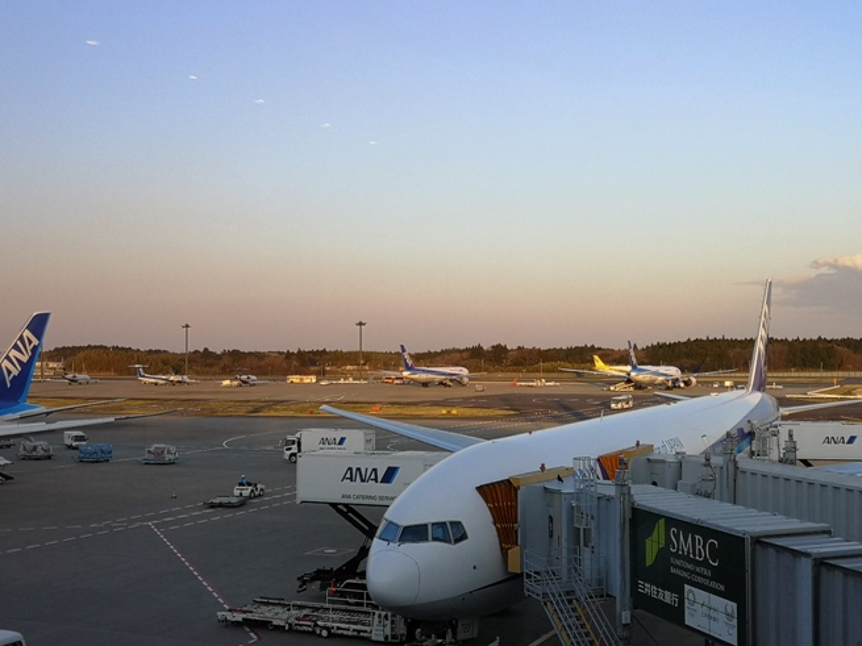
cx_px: 496
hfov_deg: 42.8
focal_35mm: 44
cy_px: 337
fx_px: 1095
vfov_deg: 32.9
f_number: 1.8
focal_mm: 3.95
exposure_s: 1/217
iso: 50
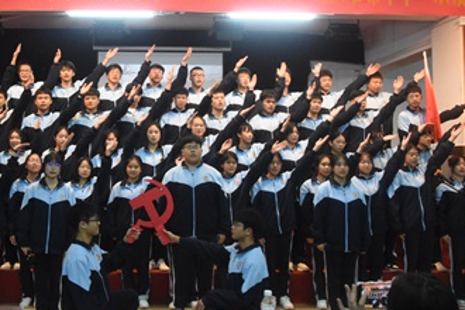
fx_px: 646
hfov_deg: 38.9
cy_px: 87
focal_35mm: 50
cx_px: 138
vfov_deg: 26.7
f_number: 9
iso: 5000
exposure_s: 1/40
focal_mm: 22
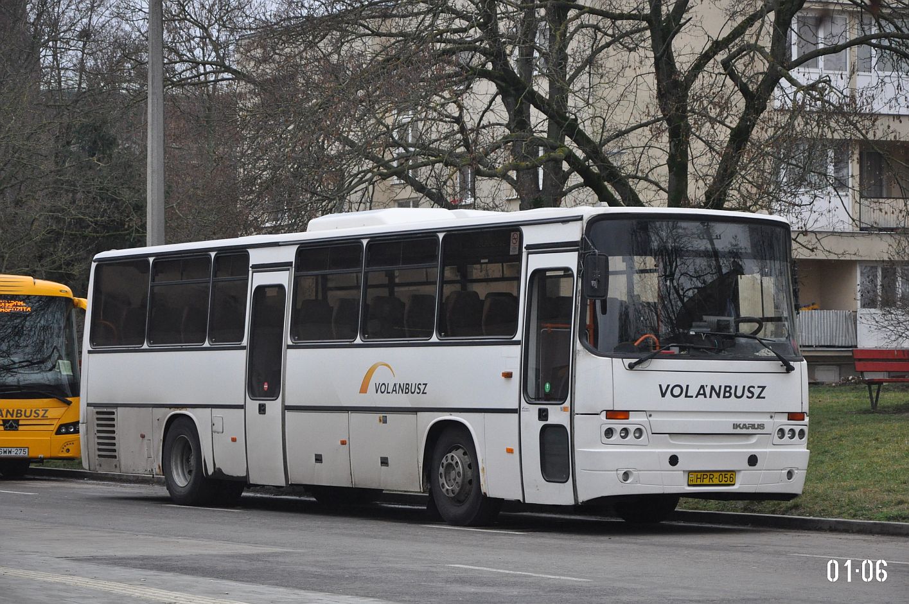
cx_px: 454
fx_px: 2837
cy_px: 302
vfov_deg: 12.1
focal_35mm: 112
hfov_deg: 18.2
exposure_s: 1/500
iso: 1400
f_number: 5.3
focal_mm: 75
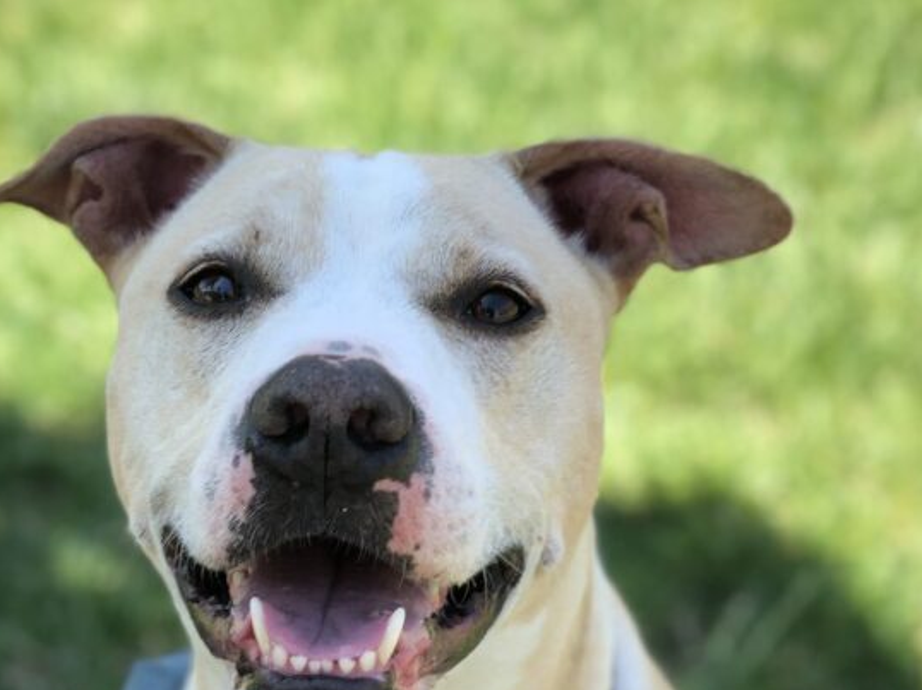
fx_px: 2636
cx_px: 324
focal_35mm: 99
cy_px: 546
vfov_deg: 14.8
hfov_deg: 19.8
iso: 16
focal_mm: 6
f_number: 2.4
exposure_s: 1/248
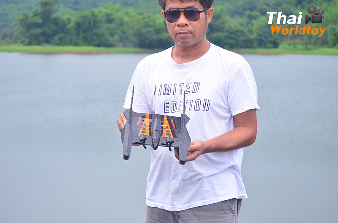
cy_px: 112
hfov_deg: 22.0
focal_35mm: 93
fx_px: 871
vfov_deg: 14.6
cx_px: 169
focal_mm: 62
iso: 640
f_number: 5.6
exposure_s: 1/400
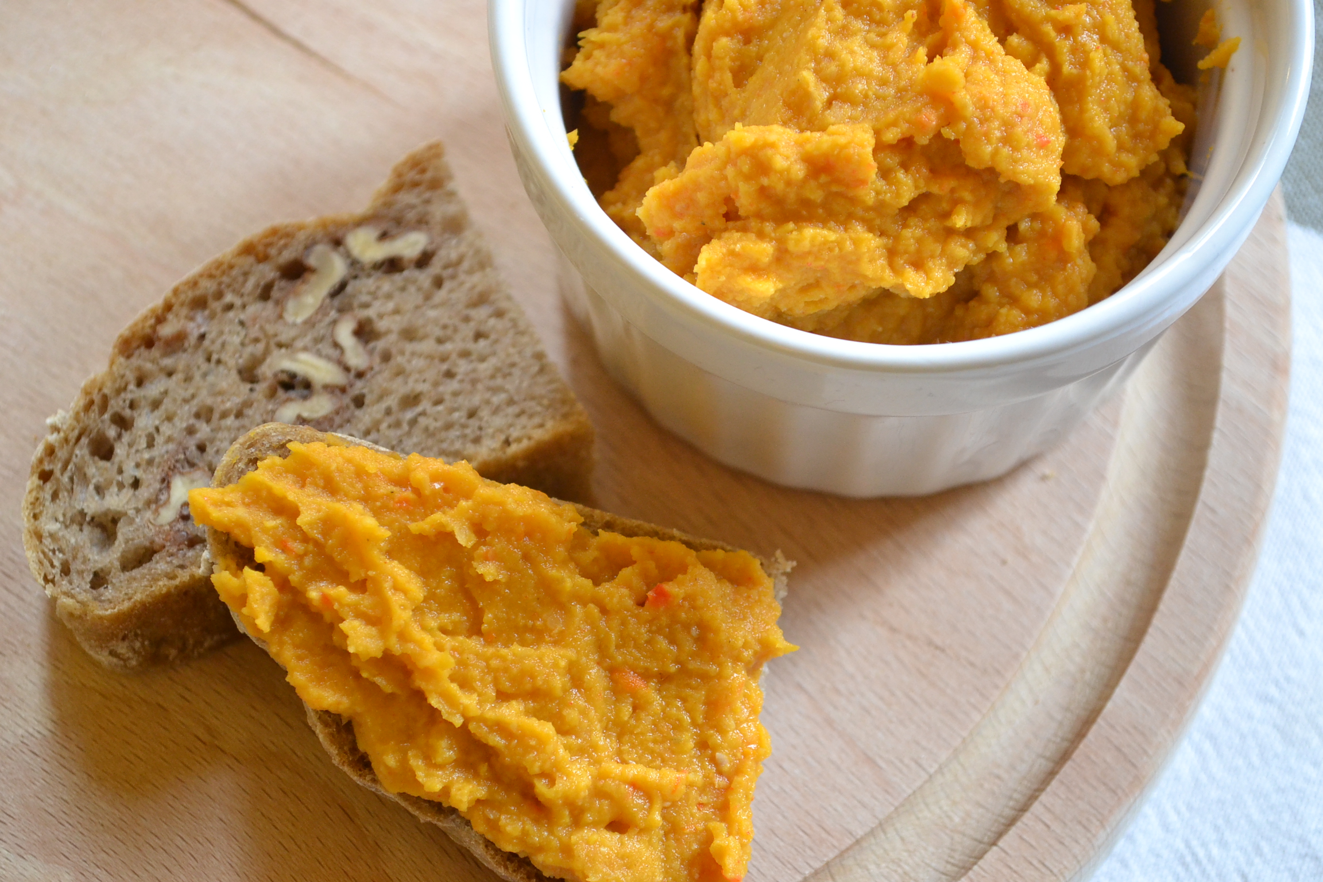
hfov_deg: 24.6
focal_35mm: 82
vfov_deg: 16.6
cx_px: 662
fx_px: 3032
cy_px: 441
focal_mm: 55
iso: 1600
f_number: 5.6
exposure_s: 1/15
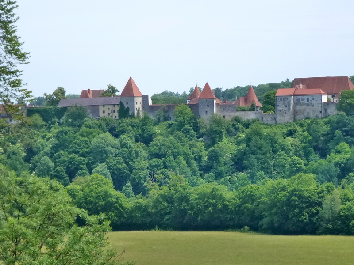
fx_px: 1739
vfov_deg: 8.7
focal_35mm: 170
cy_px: 132
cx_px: 177
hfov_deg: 11.6
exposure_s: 1/400
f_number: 5.3
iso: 250
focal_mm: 27.7
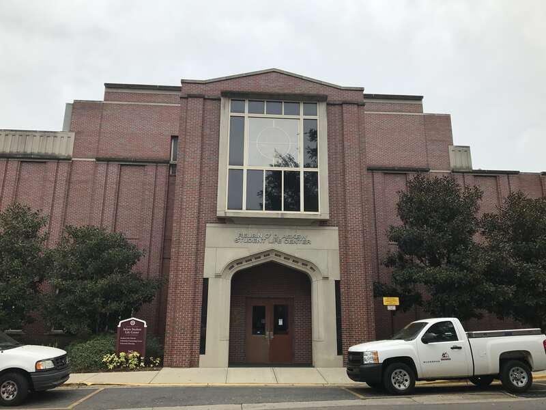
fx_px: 442
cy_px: 205
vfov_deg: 49.7
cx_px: 273
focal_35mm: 28
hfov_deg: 63.4
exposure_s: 1/855
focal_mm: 3.99
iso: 20
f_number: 1.8
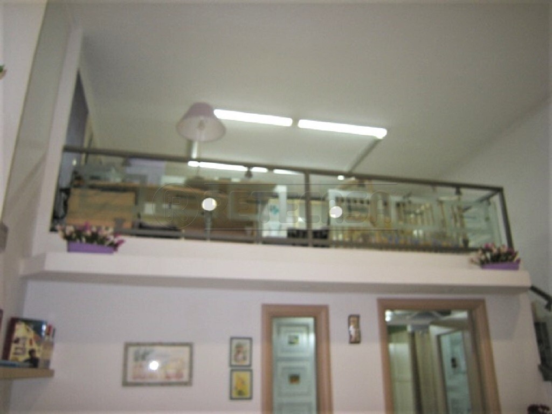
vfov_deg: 49.7
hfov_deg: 63.4
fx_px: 446
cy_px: 207
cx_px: 276
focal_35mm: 28
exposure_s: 1/60.7
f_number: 2.8
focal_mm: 4.7
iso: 119
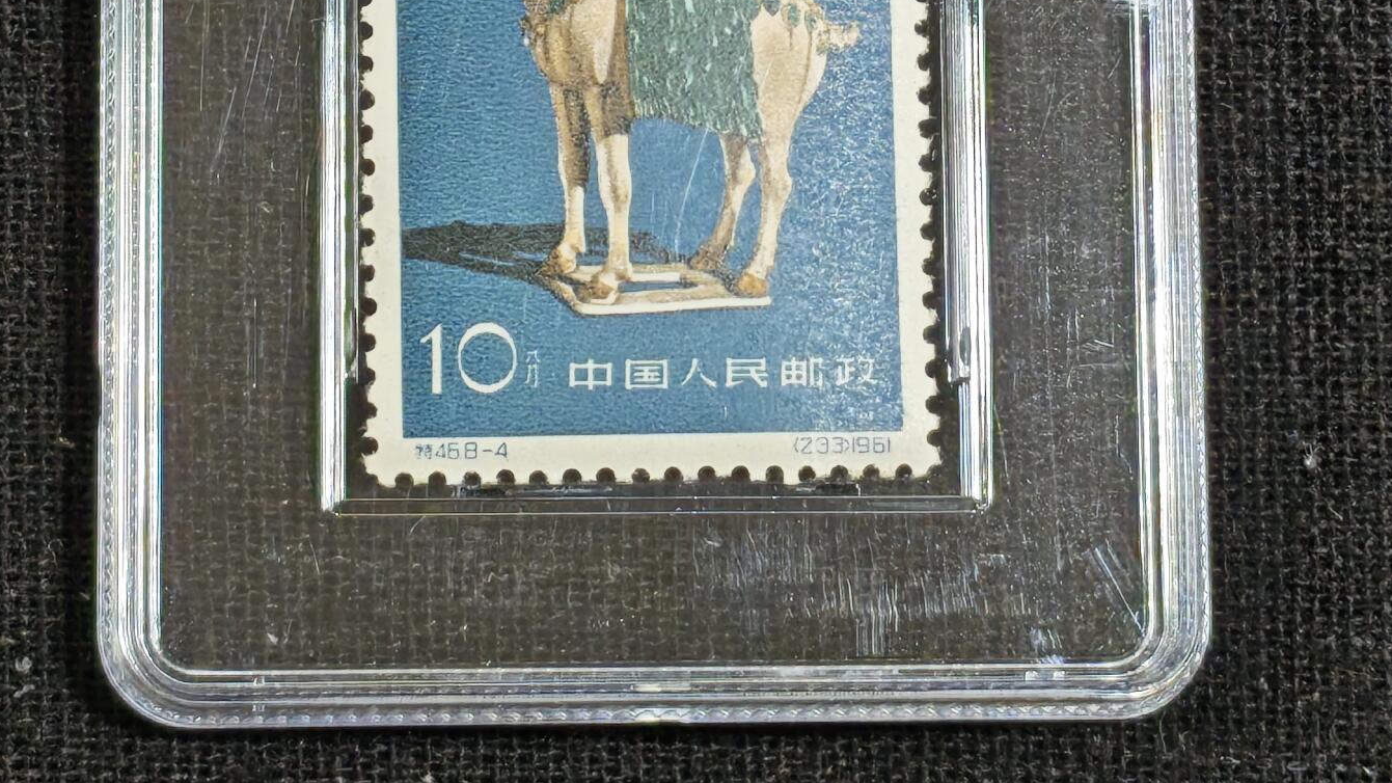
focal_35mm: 155
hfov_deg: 13.9
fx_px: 5721
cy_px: -142
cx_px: 694
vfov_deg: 7.8
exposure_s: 1/505
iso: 50
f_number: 1.5
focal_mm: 4.94
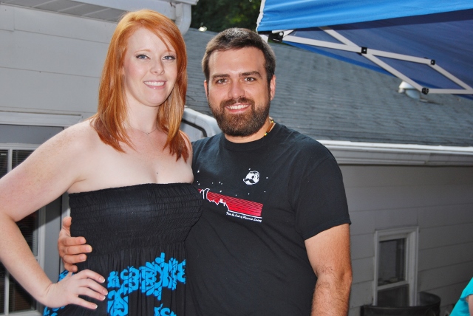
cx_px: 236
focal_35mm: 57
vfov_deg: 23.8
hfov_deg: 35.0
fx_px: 750
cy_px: 158
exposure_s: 1/60
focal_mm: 38
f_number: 4.8
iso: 200
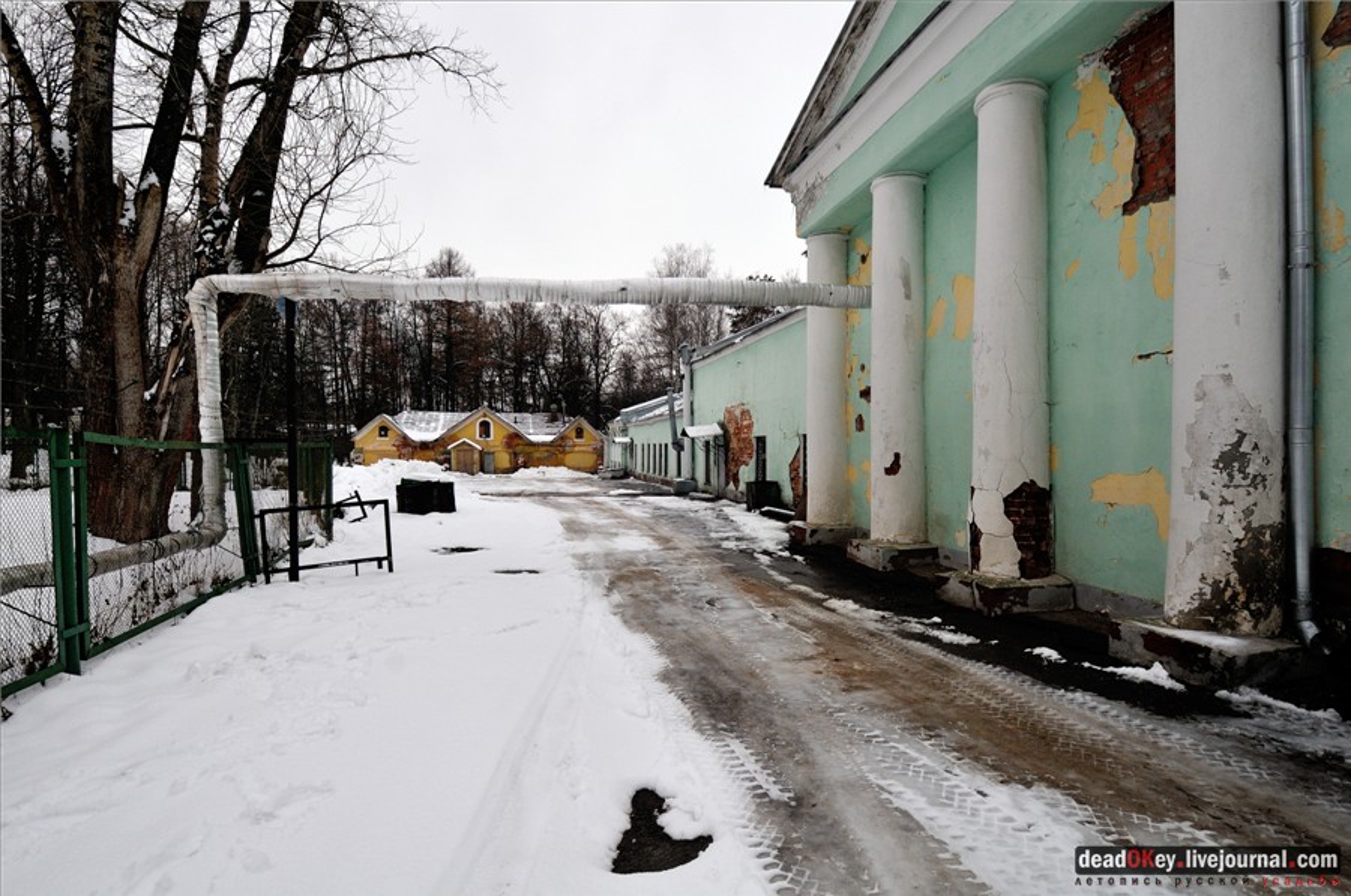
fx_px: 674
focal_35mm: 18
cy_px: 448
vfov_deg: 67.2
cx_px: 676
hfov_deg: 90.1
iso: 500
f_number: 8
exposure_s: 1/200
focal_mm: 12
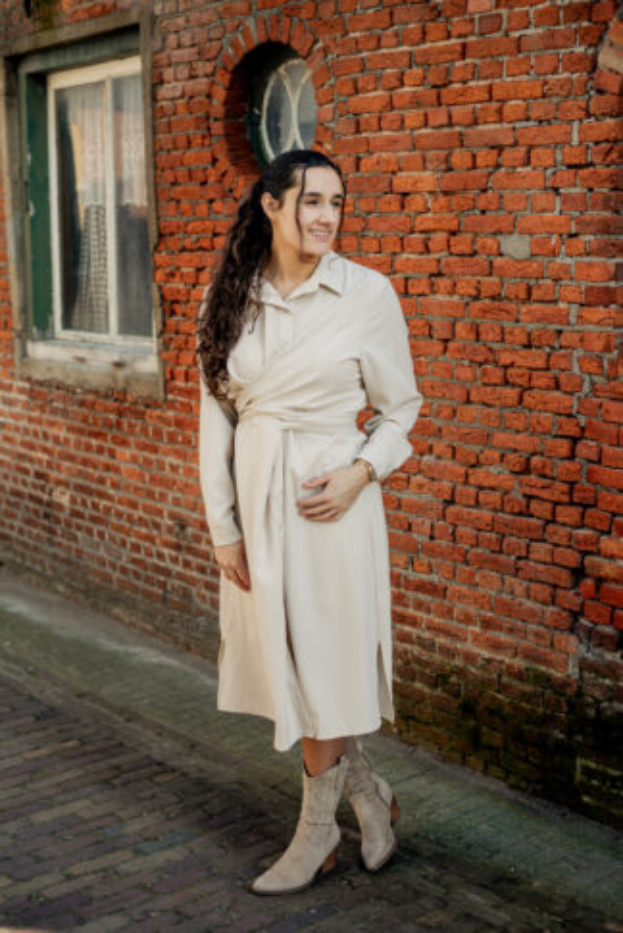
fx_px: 1296
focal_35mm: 50
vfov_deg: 39.6
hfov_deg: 27.0
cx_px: 312
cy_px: 466
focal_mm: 50
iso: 160
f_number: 2.5
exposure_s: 1/800
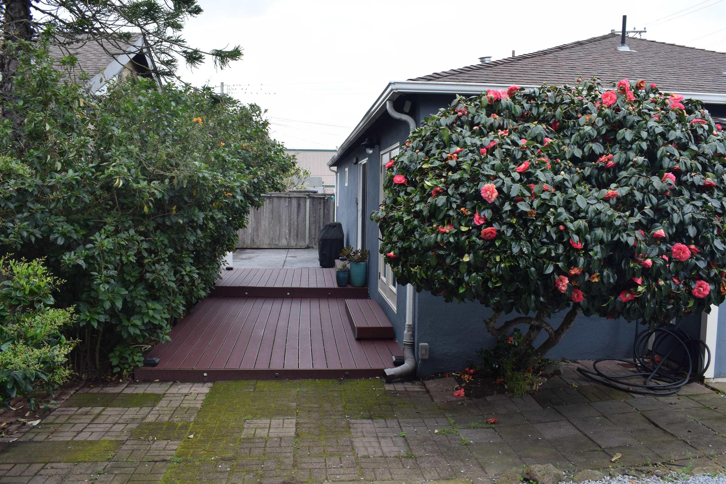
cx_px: 359
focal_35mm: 30
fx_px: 605
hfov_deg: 61.9
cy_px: 227
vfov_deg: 43.6
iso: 360
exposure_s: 1/250
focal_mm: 18
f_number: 8
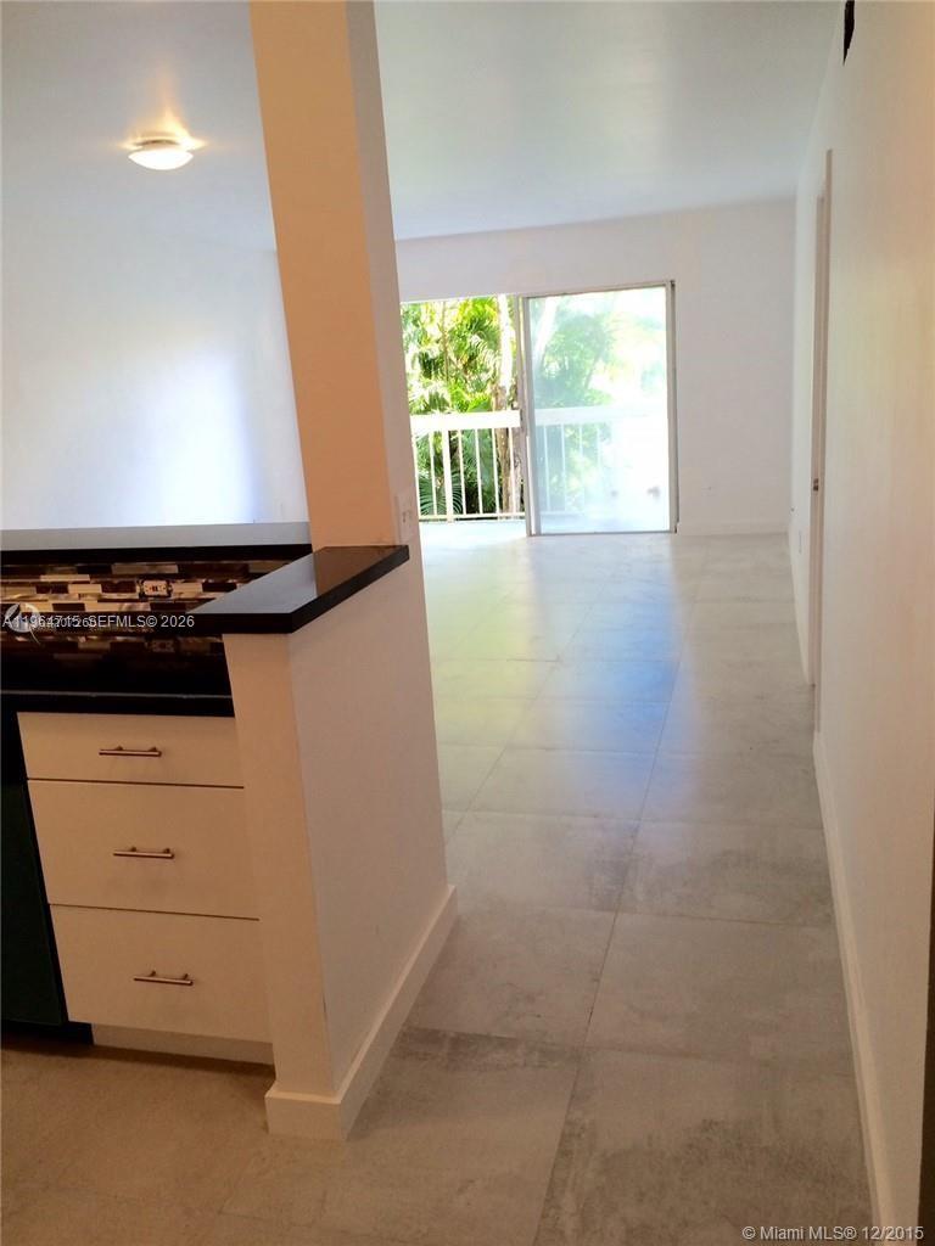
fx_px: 1044
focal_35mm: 29
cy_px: 623
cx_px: 468
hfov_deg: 48.2
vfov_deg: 61.7
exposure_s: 1/40
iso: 32
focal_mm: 4.15
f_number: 2.2
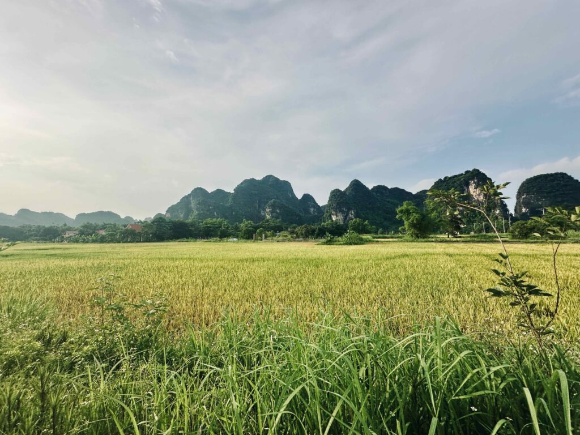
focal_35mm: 14
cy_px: 218
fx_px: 235
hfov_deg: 102.1
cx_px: 290
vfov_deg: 85.7
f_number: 2.2
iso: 40
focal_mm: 2.22
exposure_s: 1/1473
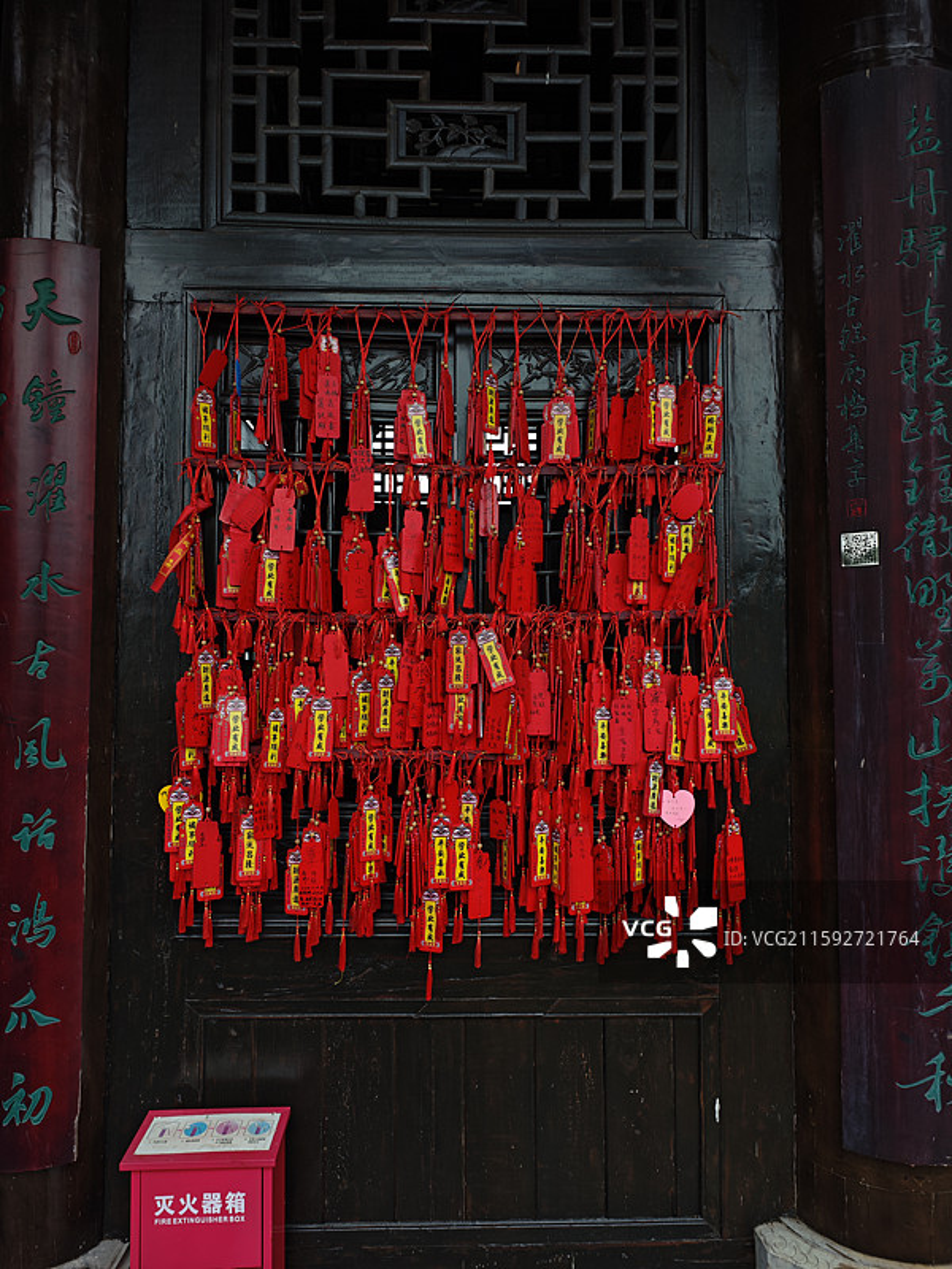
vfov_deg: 73.9
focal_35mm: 23
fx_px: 843
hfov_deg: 58.9
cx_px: 476
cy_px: 634
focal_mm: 8.72
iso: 50
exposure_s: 1/17.8
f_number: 4
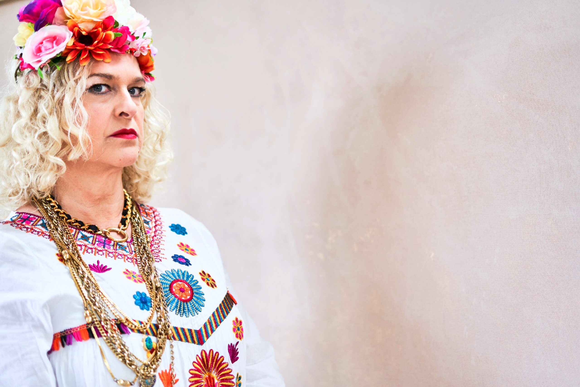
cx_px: 290
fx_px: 806
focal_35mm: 50
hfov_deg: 39.6
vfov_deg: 27.0
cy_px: 194
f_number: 2
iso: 400
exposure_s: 1/400
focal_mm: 50
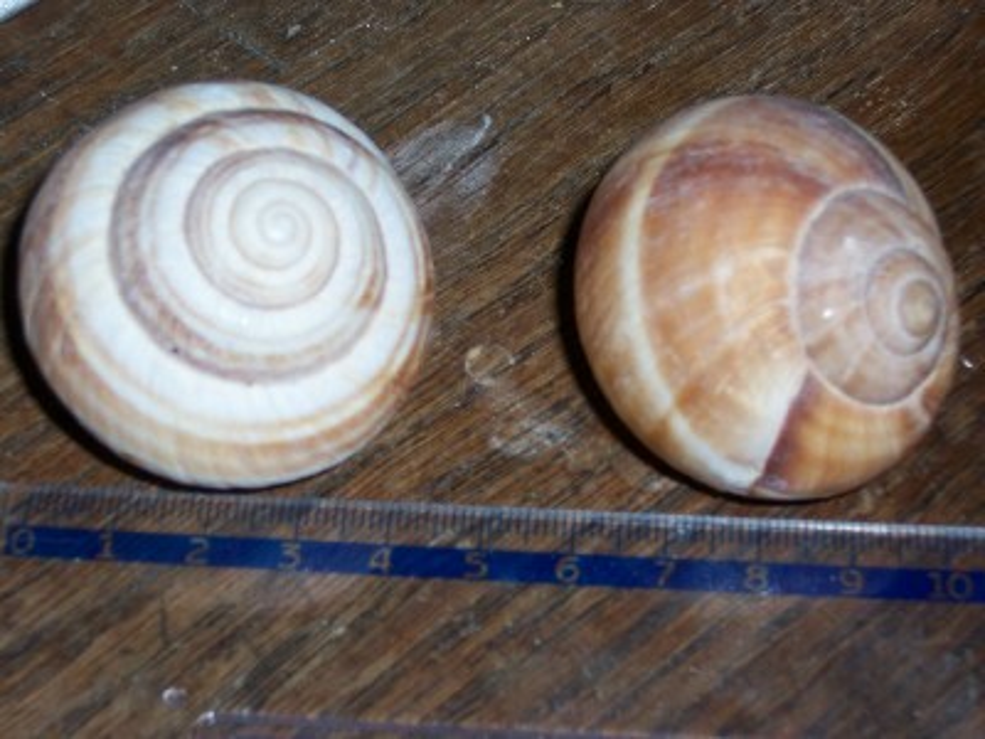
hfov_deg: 22.0
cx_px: 492
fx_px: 2532
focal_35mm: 89
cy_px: 370
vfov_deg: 16.6
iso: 80
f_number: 4.8
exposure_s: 1/90
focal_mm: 14.8
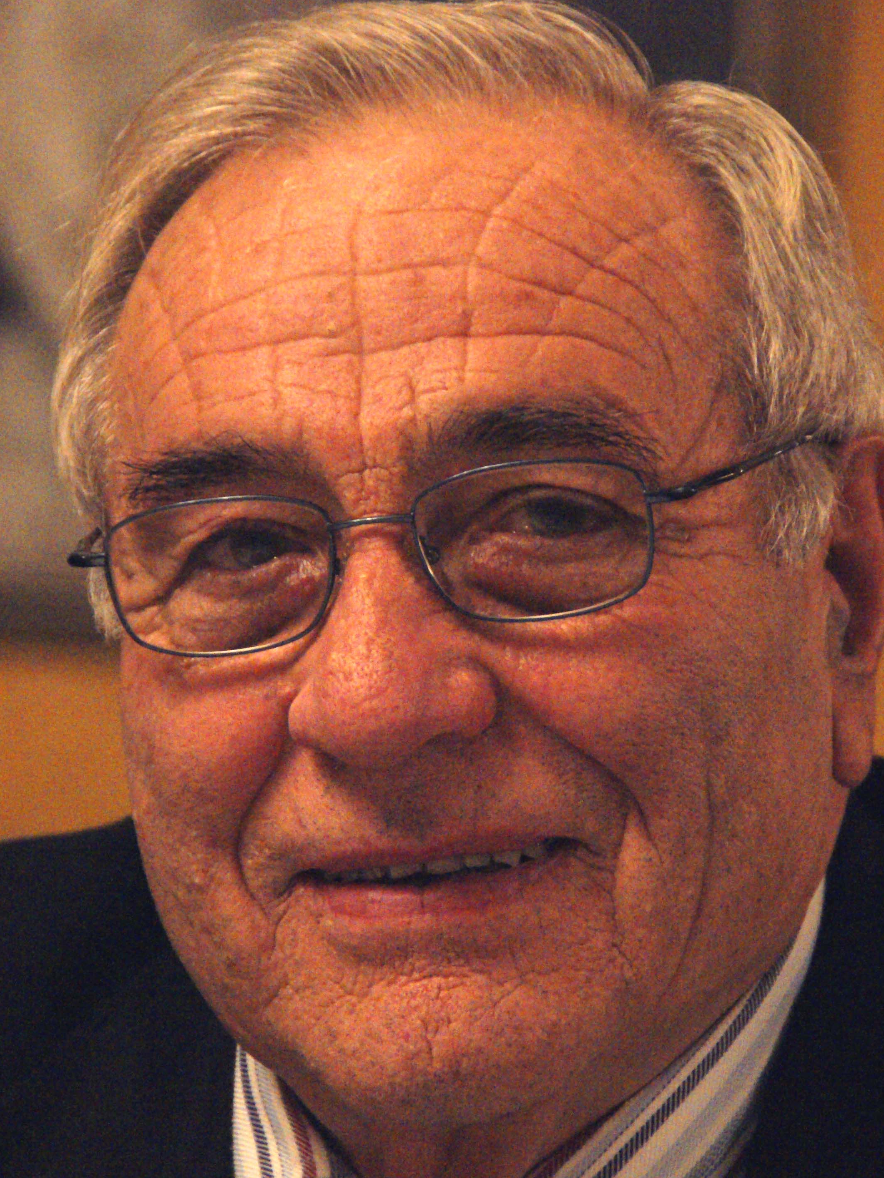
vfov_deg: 6.5
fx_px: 10350
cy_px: 588
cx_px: 512
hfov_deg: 4.9
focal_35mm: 304
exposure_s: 1/80
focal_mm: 140
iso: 6400
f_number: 5.6
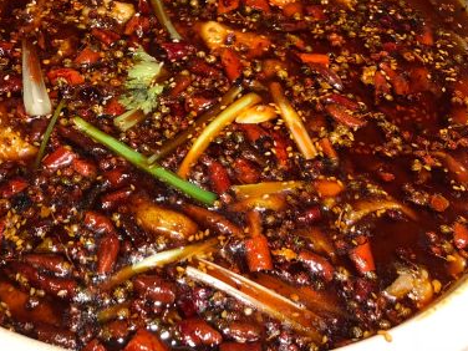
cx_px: 75
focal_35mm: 54
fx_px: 730
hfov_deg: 34.2
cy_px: 120
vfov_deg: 26.9
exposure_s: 1/17
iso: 40
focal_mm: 3.99
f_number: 1.8
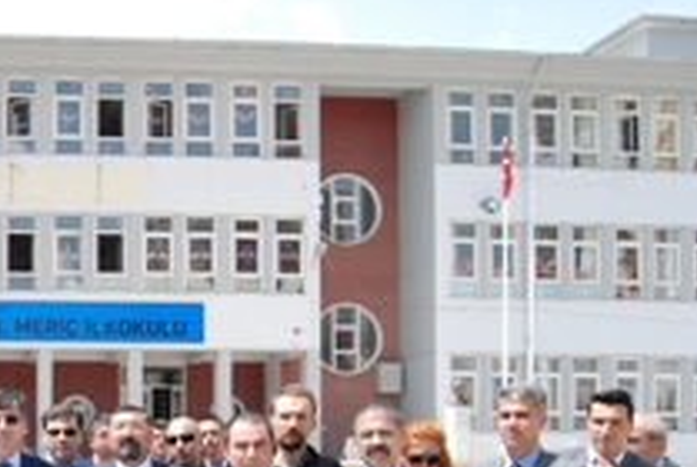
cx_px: -40
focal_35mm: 58
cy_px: 477
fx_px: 1125
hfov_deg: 31.2
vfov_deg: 22.5
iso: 1600
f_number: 13
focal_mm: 18
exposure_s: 1/640
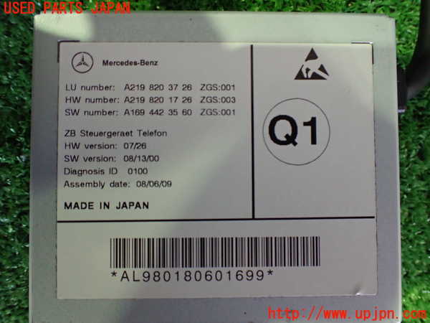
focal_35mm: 30
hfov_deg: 60.0
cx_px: 215
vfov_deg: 46.8
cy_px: 162
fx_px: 373
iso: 1000
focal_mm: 5.4
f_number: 2.3
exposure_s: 1/30
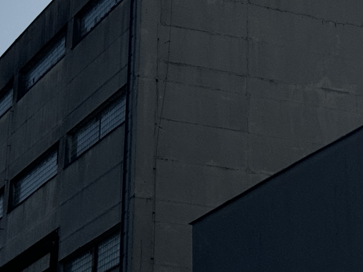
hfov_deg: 15.3
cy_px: -71
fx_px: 1353
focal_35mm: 129
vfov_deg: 11.2
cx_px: 237
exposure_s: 1/28571
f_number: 1.78
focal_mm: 6.86
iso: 80
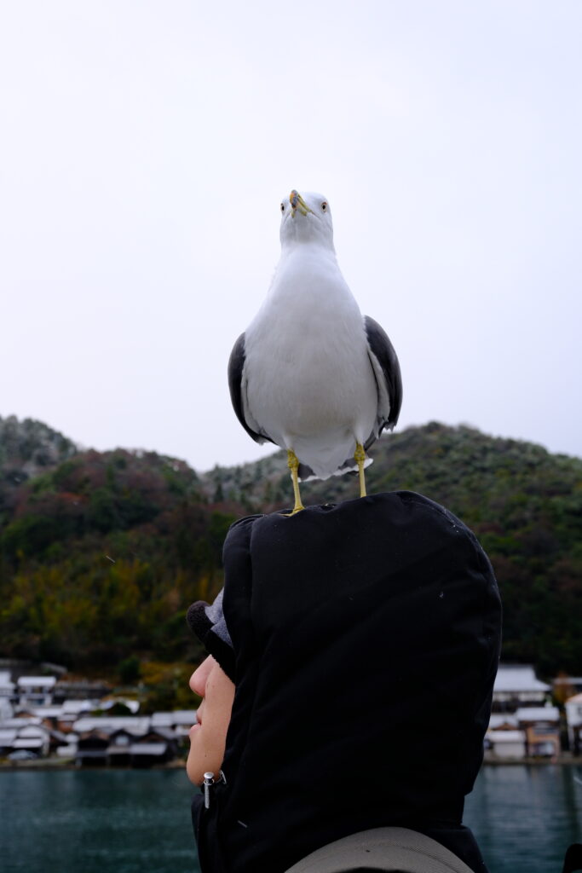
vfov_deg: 53.1
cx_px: 291
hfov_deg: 36.9
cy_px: 436
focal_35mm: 36
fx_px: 873
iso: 250
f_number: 5.6
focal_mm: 24.1
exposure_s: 1/550
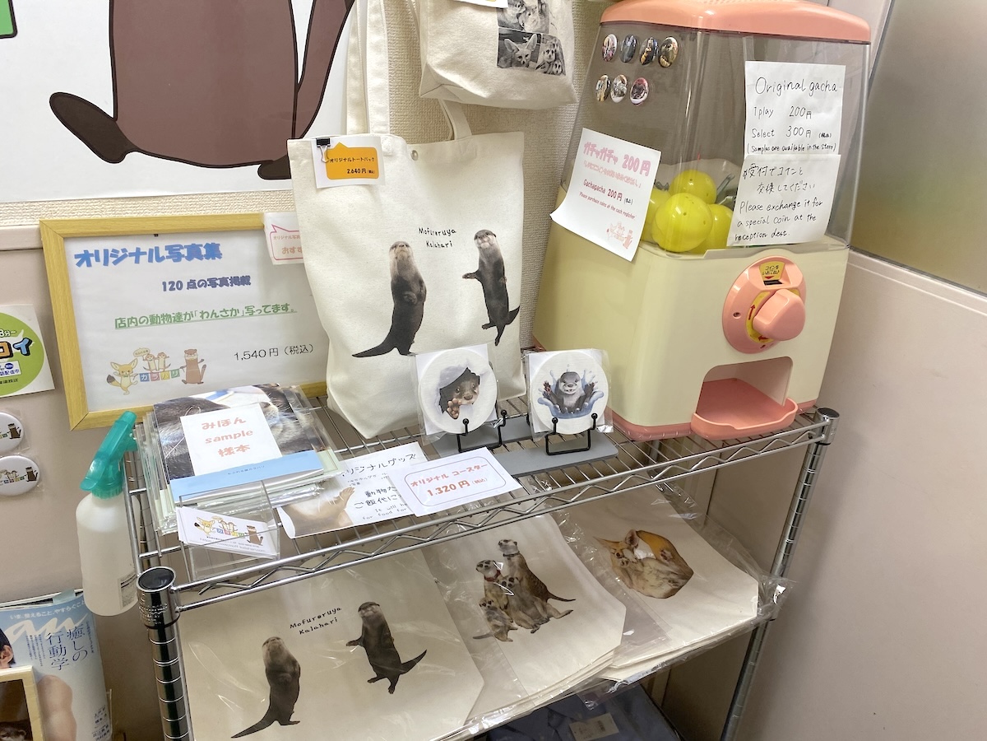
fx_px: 741
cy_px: 370
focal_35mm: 26
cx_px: 494
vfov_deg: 53.1
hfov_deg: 67.3
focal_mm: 4.25
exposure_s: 1/100
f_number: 1.8
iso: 100
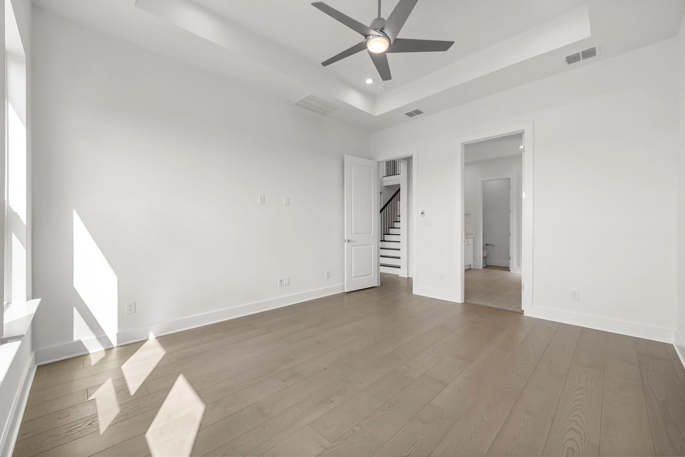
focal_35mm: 14
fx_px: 267
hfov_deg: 104.2
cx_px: 342
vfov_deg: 81.3
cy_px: 228
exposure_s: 1/5
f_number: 11
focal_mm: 14
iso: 160
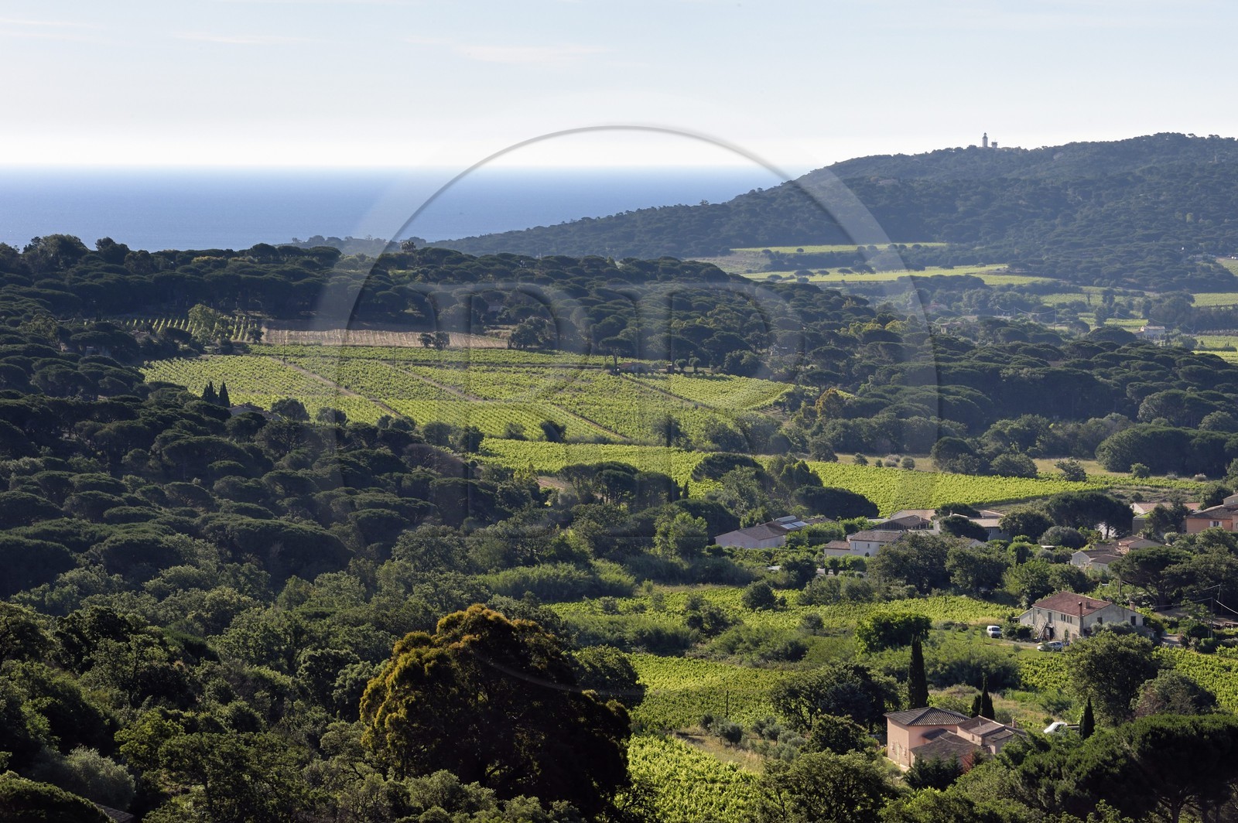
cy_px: 412
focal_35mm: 122
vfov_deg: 11.2
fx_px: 4192
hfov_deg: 16.8
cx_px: 619
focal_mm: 122
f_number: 22
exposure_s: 1/250
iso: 400
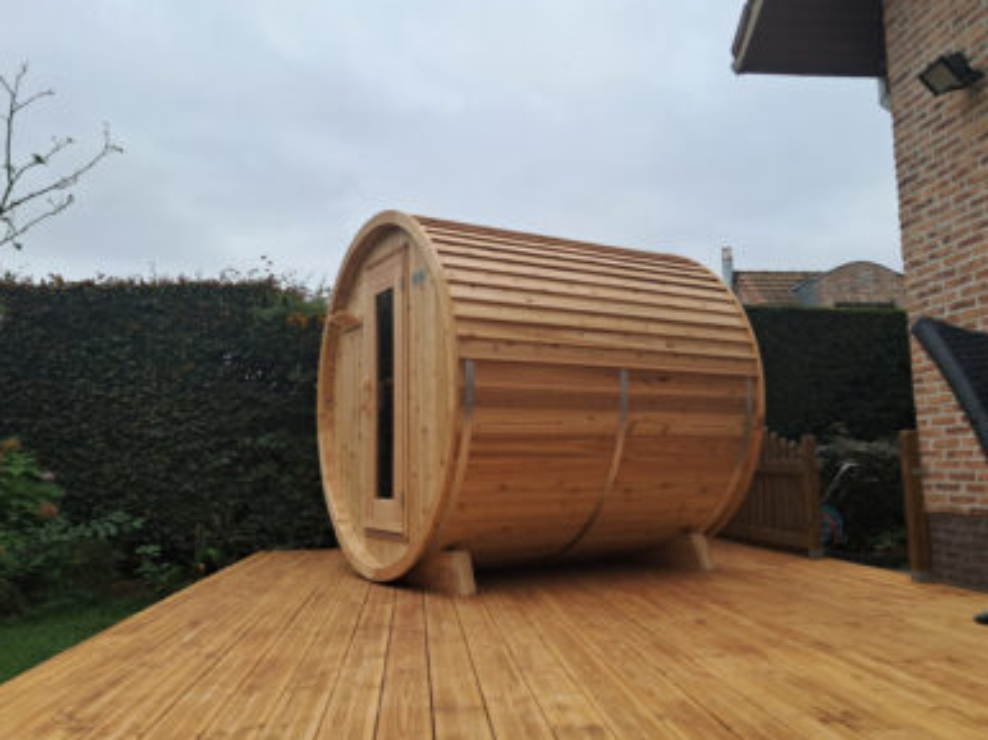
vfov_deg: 49.7
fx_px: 799
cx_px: 502
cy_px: 374
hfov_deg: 63.5
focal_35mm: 28
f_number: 1.8
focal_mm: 4
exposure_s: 1/426
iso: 50
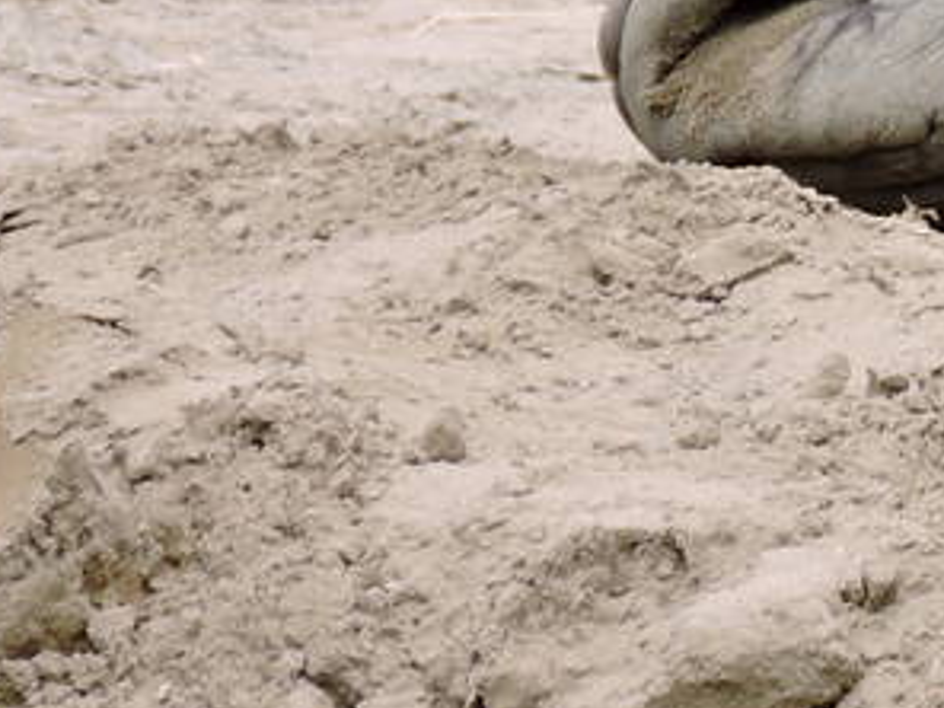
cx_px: 2201
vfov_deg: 0.6
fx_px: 64086
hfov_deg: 0.8
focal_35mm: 2350
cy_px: -392
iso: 100
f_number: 4.9
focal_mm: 77.6
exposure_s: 1/320
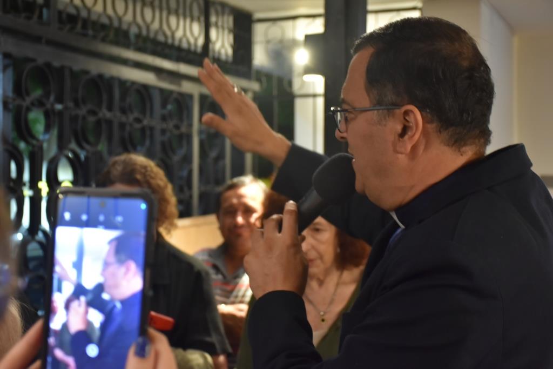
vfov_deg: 22.6
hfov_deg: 33.4
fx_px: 922
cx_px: 276
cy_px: 184
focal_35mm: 60
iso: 1250
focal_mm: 40
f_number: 4.5
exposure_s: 1/8
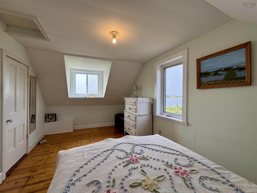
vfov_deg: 85.7
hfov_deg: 102.1
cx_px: 128
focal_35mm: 14
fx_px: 104
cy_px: 96
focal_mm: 2.22
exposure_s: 1/162
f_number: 2.2
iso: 40
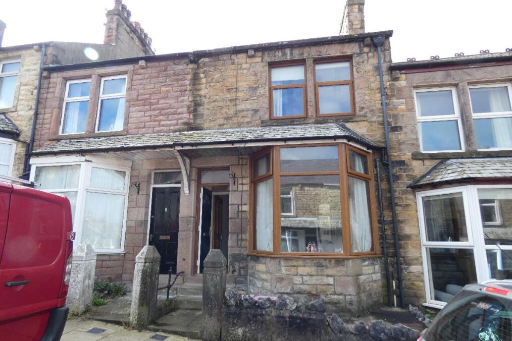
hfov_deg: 81.2
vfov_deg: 59.5
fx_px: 299
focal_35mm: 21
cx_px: 258
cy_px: 174
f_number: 2.8
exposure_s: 1/320
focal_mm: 3.6
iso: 80
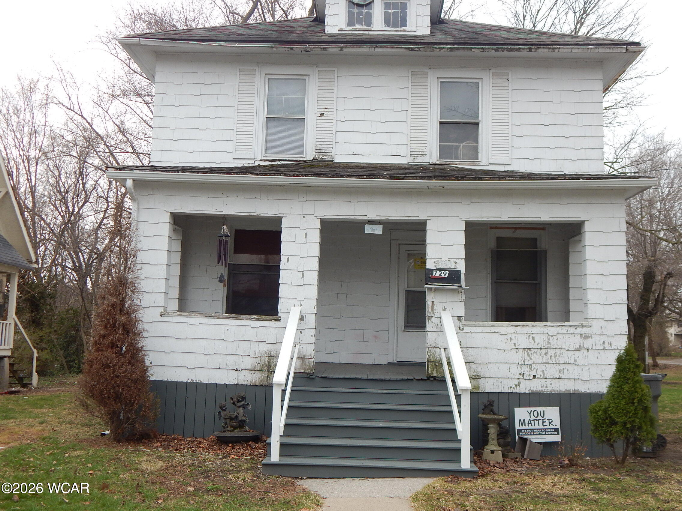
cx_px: 341
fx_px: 749
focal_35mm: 38
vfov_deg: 37.7
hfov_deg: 49.0
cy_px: 256
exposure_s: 1/160
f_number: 3.4
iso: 125
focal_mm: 6.8
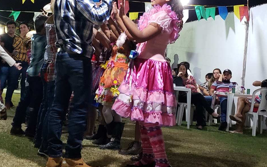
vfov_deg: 41.8
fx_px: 218
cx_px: 125
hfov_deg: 62.8
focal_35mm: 30
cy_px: 84
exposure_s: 1/60
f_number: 1.5
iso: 800
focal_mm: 4.3
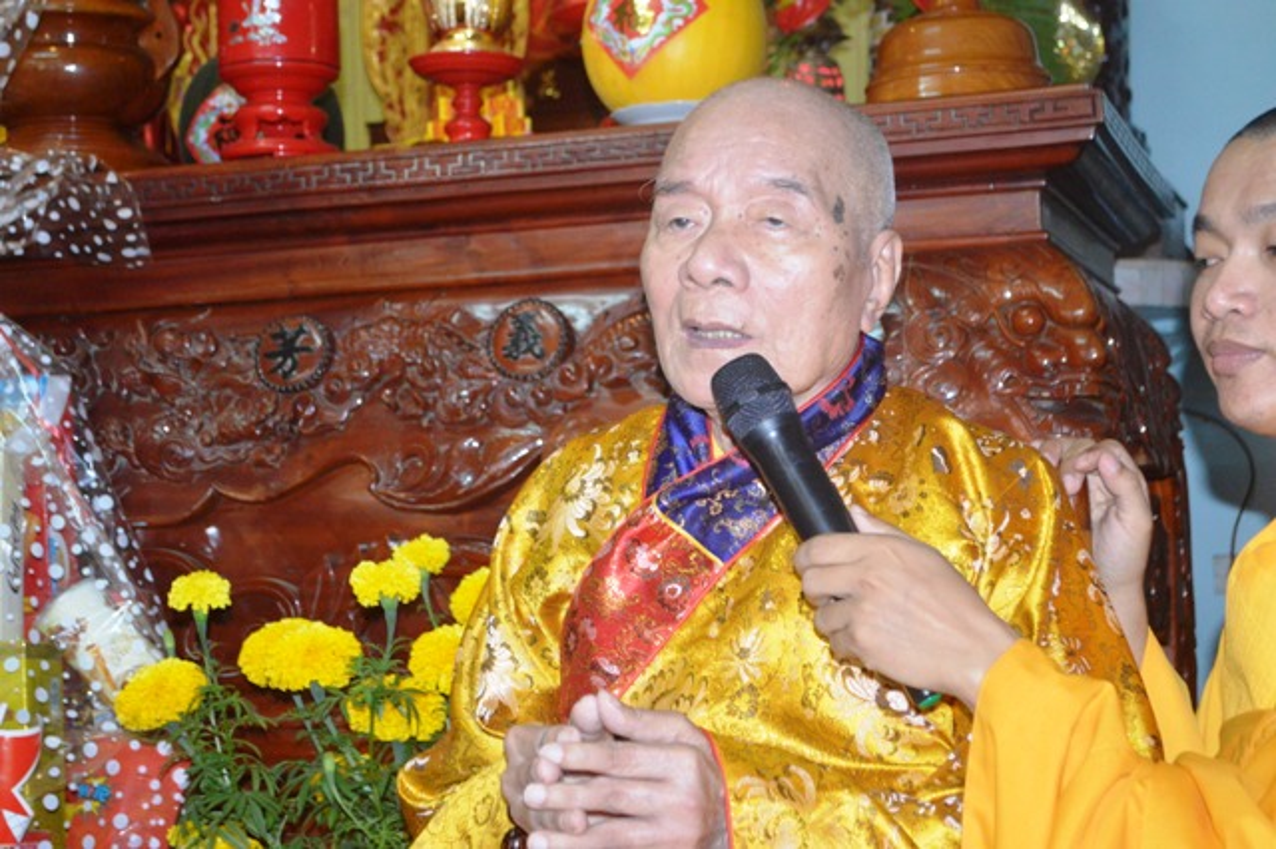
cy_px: 424
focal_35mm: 66
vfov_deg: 20.6
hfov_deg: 30.5
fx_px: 2338
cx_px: 638
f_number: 5.3
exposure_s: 1/60
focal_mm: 44
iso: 2200
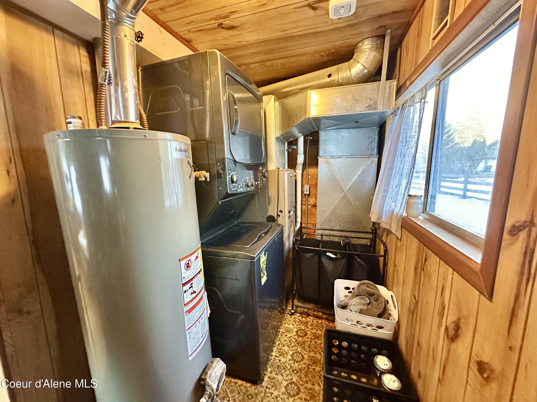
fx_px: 217
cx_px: 268
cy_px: 201
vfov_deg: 85.7
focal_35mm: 14
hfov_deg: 102.1
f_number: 2.2
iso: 1000
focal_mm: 2.22
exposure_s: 1/60
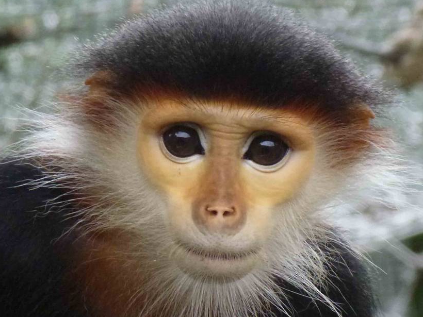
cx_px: 218
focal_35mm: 693
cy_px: 240
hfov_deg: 2.9
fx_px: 8468
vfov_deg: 2.1
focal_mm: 63.6
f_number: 5.9
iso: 400
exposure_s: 1/30
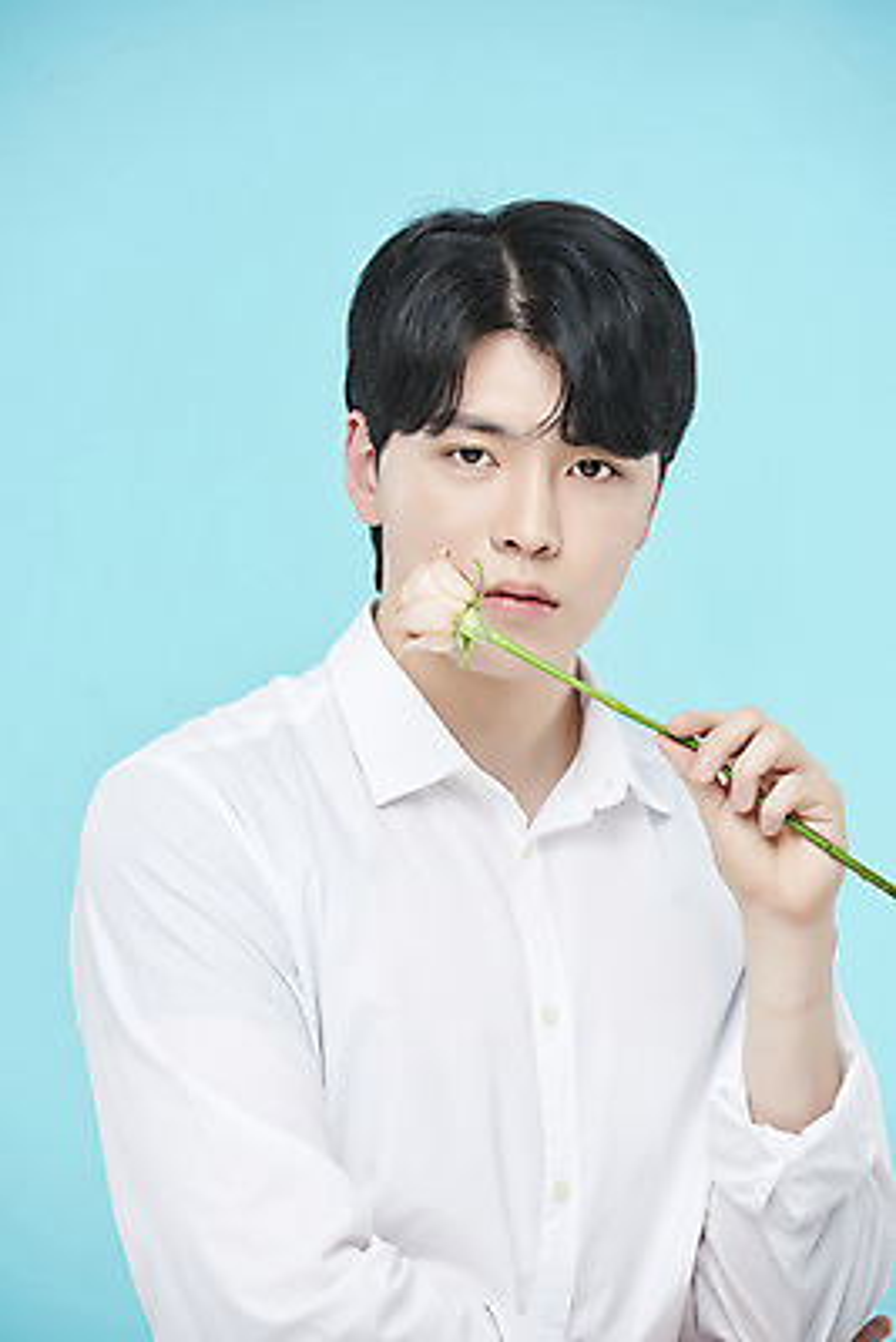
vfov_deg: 10.3
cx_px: 448
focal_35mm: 200
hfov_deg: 6.9
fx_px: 7460
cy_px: 671
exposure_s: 1/125
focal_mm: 200
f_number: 7.1
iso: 64
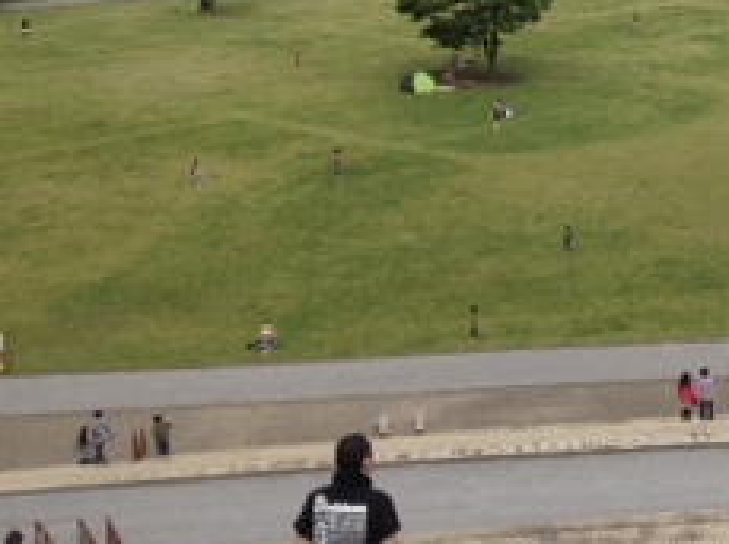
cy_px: -181
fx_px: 2061
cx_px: 863
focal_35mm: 98
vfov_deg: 14.4
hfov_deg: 19.0
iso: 64
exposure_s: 1/1534
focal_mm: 4.28
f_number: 2.4
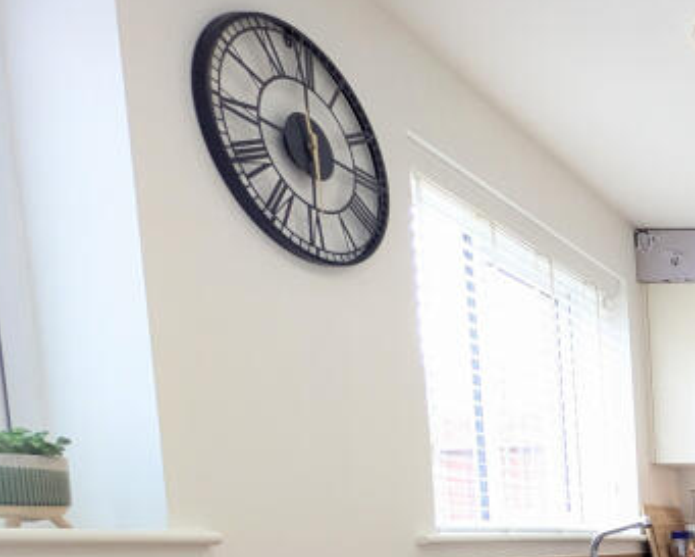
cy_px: 613
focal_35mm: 41
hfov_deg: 30.7
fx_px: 844
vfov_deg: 32.2
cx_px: 978
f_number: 2.2
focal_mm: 1.83
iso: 97
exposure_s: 1/50
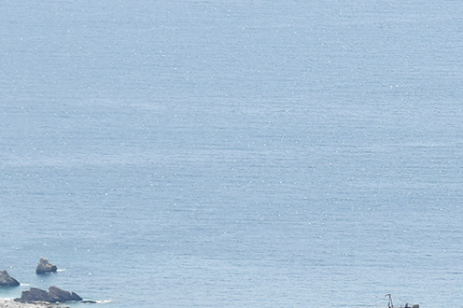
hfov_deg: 2.5
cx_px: 849
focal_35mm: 817
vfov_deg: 1.7
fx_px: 10500
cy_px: 187
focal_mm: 135
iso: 80
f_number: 4
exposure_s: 1/1250
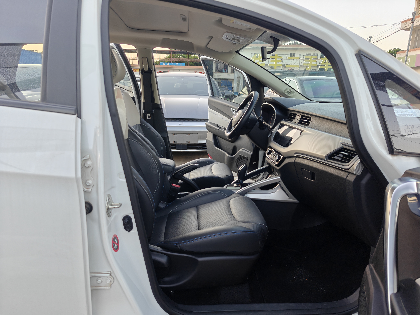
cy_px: 158
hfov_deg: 73.9
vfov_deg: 58.9
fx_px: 279
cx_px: 210
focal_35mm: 23
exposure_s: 1/56
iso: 50
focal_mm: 6.06
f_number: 1.6
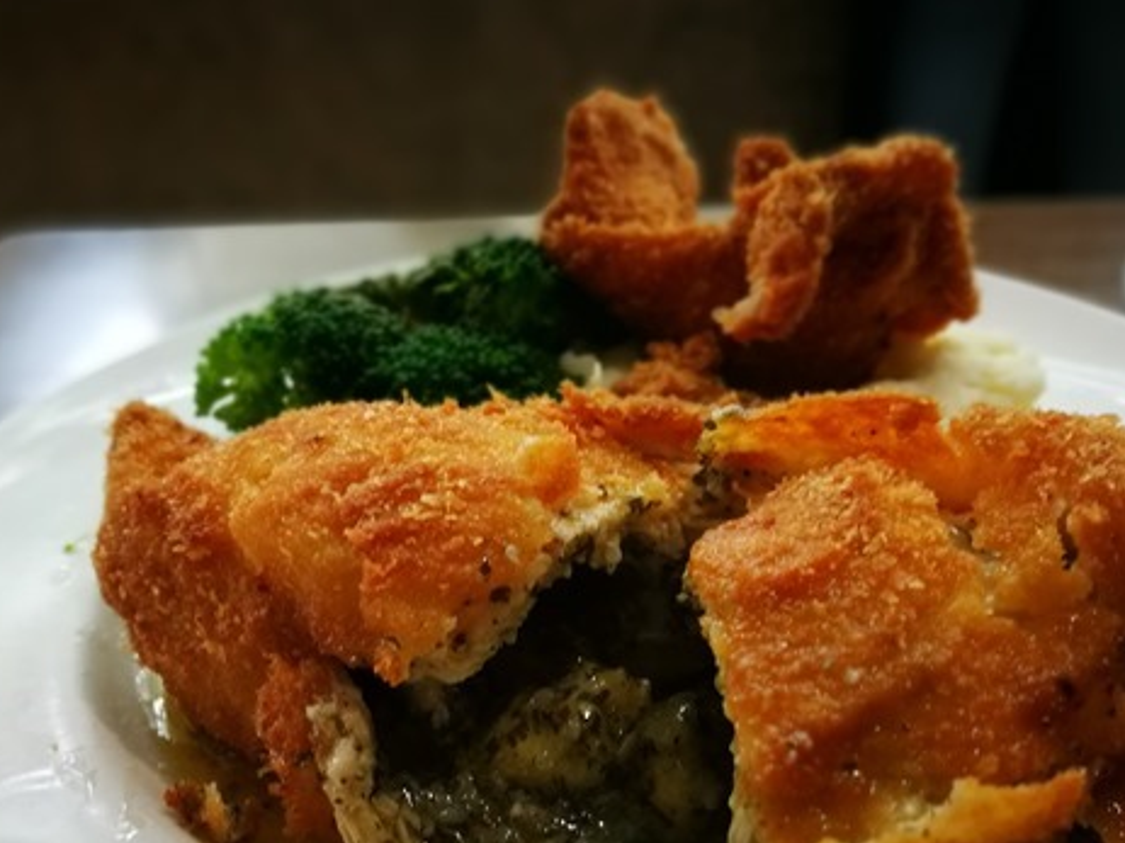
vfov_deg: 40.3
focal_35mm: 35
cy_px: 539
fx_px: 1137
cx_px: 537
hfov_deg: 52.6
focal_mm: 4.5
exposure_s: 1/24
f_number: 4
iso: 400
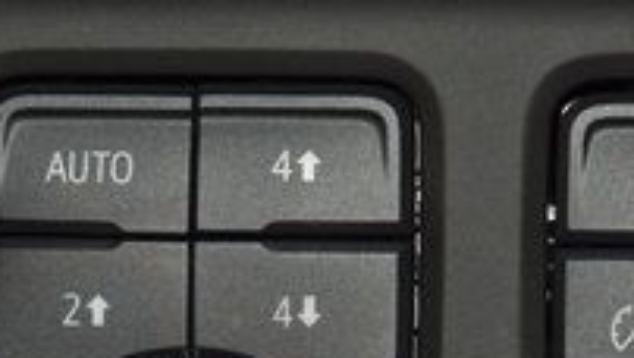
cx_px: 207
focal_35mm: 348
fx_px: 5855
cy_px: 419
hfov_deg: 6.2
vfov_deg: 3.5
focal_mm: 70
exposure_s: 1/125
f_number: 8
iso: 100
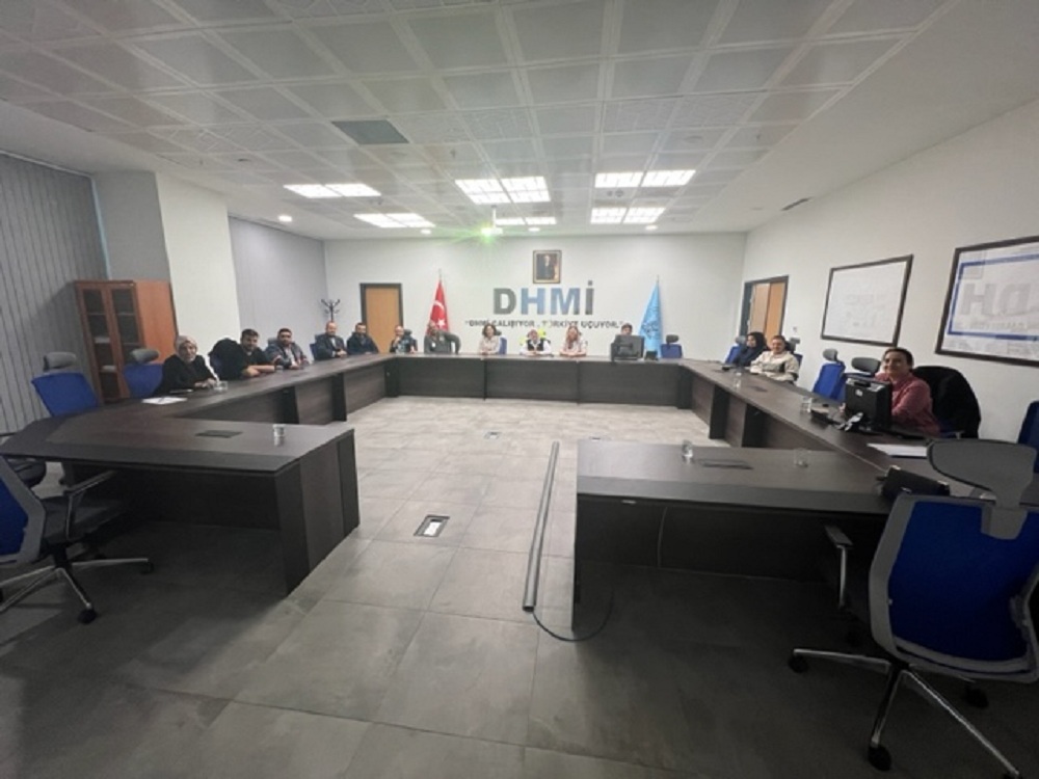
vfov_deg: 89.9
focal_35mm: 13
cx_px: 520
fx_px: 390
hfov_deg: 106.2
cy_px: 390
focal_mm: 1.57
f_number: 1.8
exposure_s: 1/120
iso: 100
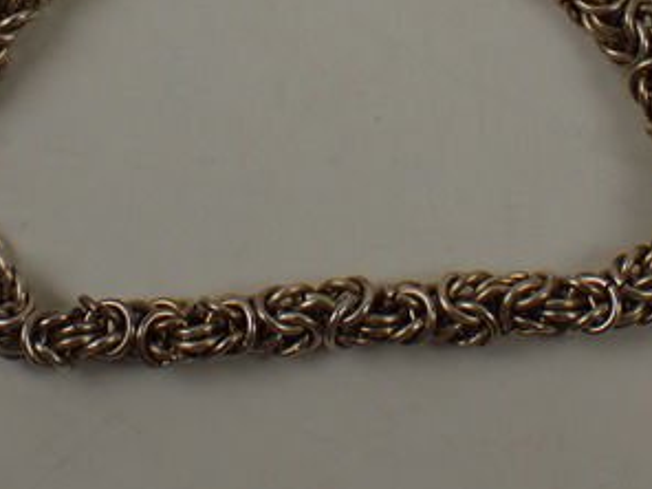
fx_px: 2392
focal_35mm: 127
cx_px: 370
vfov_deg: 11.4
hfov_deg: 15.5
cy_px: -156
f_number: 3.1
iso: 200
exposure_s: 1/200
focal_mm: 8.4
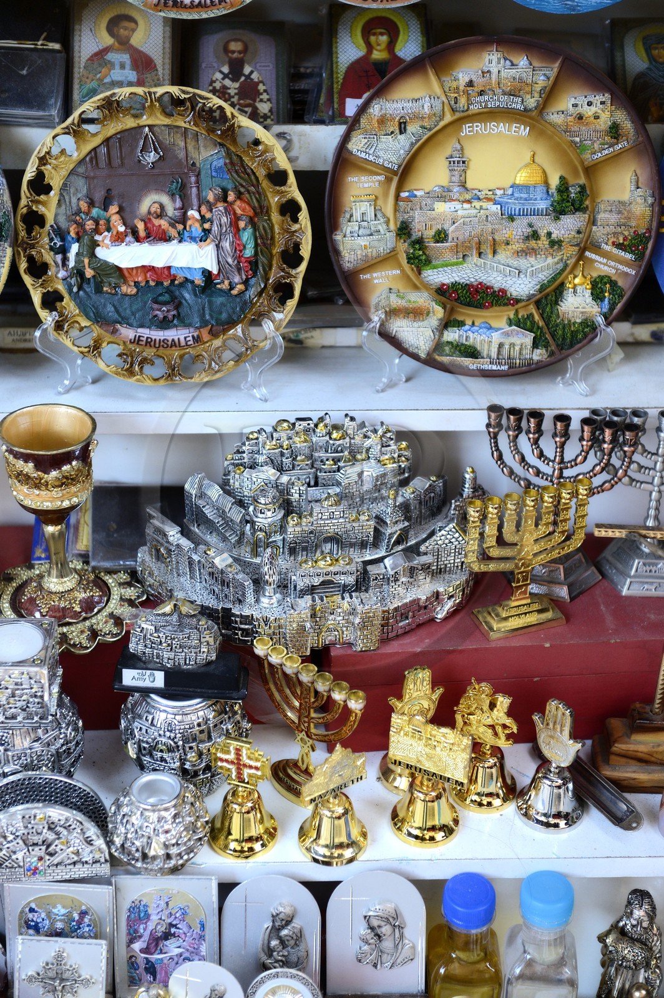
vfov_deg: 36.3
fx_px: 1524
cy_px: 499
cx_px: 332
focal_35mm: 55
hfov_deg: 24.6
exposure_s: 1/125
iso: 800
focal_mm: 55
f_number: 3.2
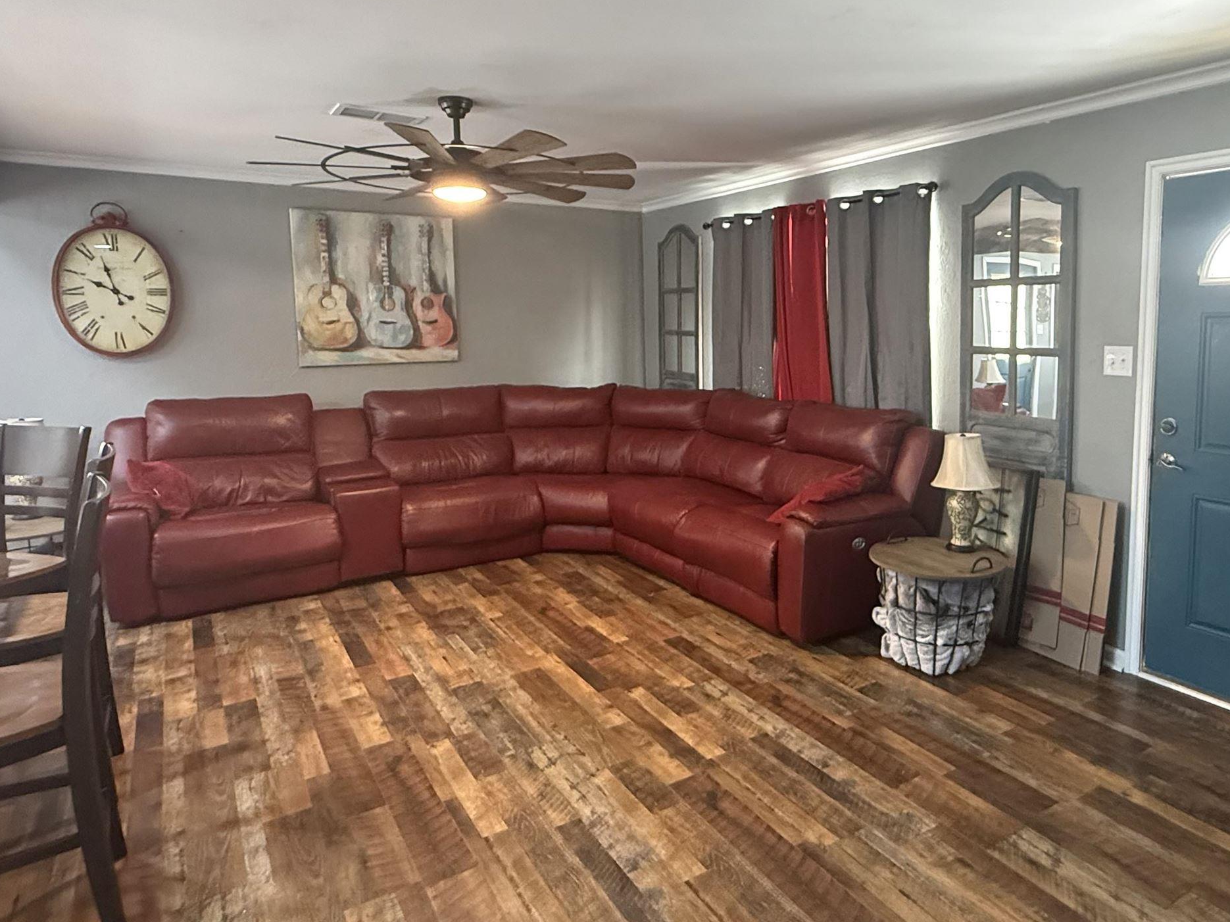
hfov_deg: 73.1
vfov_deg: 58.7
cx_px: 743
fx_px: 817
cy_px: 406
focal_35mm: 23
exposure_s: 1/60
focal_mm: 2.22
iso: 800
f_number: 2.2
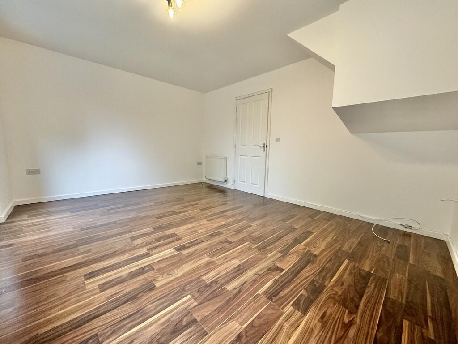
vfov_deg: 85.7
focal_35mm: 14
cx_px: 229
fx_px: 185
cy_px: 172
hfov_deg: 102.1
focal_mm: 2.22
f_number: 2.2
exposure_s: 1/99
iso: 250
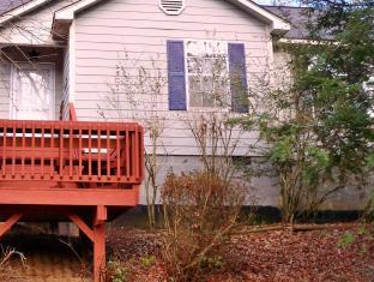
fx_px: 703
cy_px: 83
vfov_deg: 22.5
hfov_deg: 29.2
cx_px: 80
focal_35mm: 65
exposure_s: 1/80
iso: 64
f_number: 3.1
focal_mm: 6.3
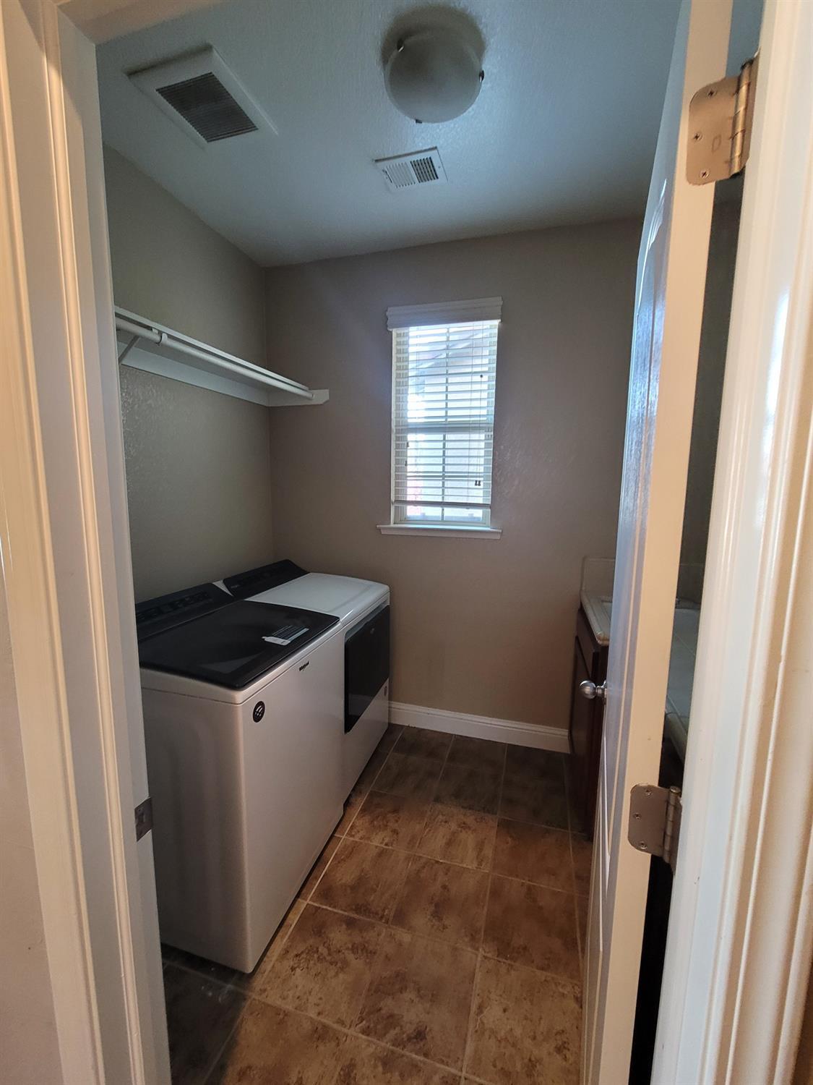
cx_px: 406
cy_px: 542
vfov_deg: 106.2
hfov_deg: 89.9
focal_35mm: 13
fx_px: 407
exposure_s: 1/40
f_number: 2.2
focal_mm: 2.2
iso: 400
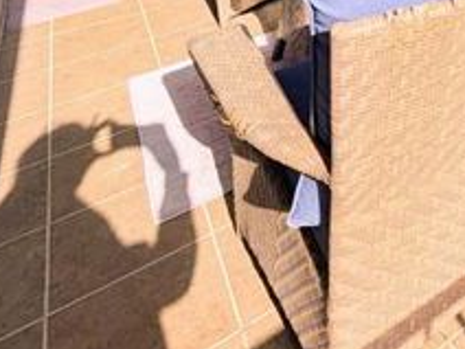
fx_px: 537
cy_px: -228
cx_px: 565
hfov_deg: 35.9
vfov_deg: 24.0
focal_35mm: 40
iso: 51
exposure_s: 1/2169
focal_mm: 2.02
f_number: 1.7
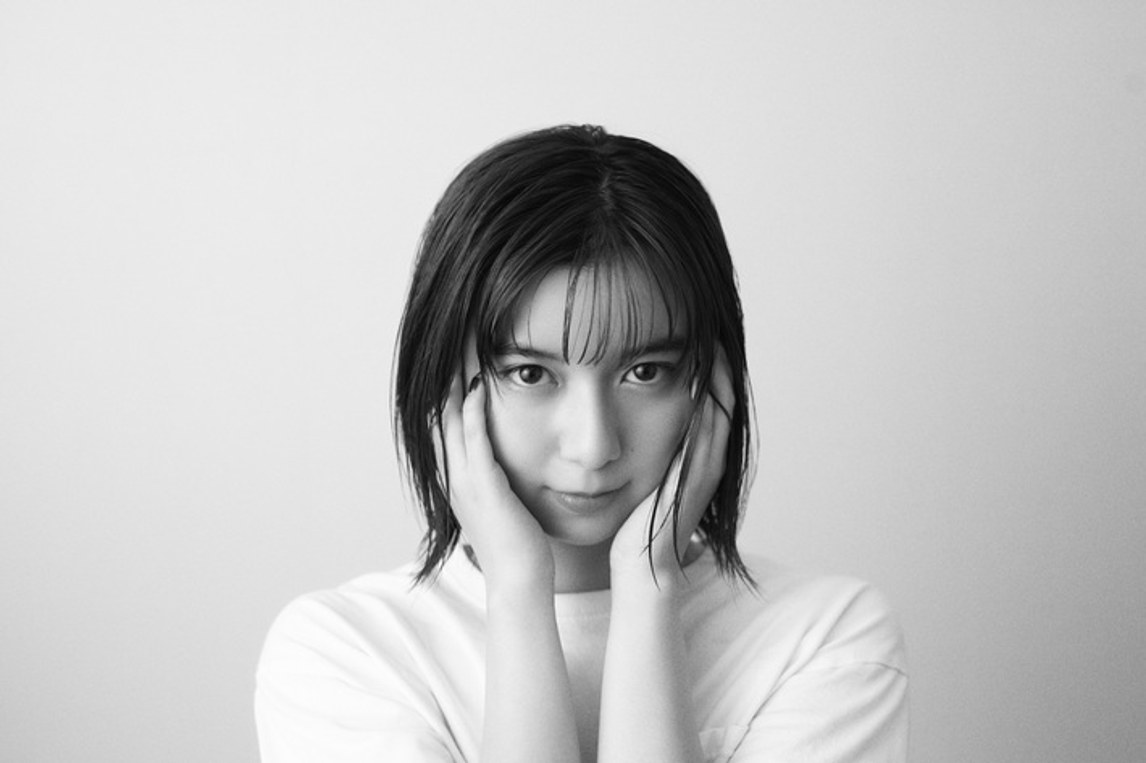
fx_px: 1591
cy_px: 382
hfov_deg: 39.6
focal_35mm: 50
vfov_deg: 27.0
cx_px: 573
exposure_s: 1/125
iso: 200
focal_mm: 50
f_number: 3.5
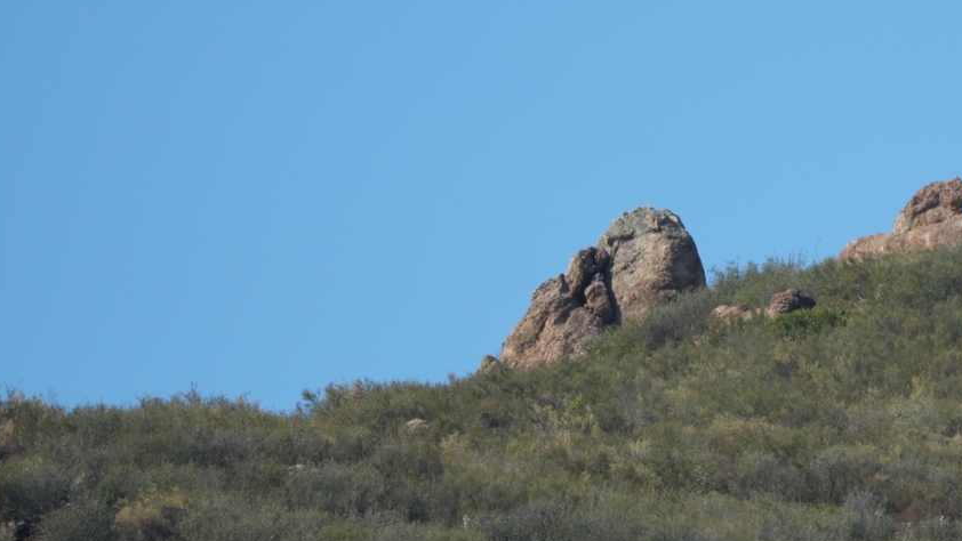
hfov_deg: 2.0
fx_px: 27427
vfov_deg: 1.1
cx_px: 911
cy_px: 281
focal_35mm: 1075
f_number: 6.3
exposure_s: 1/1000
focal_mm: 400
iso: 250
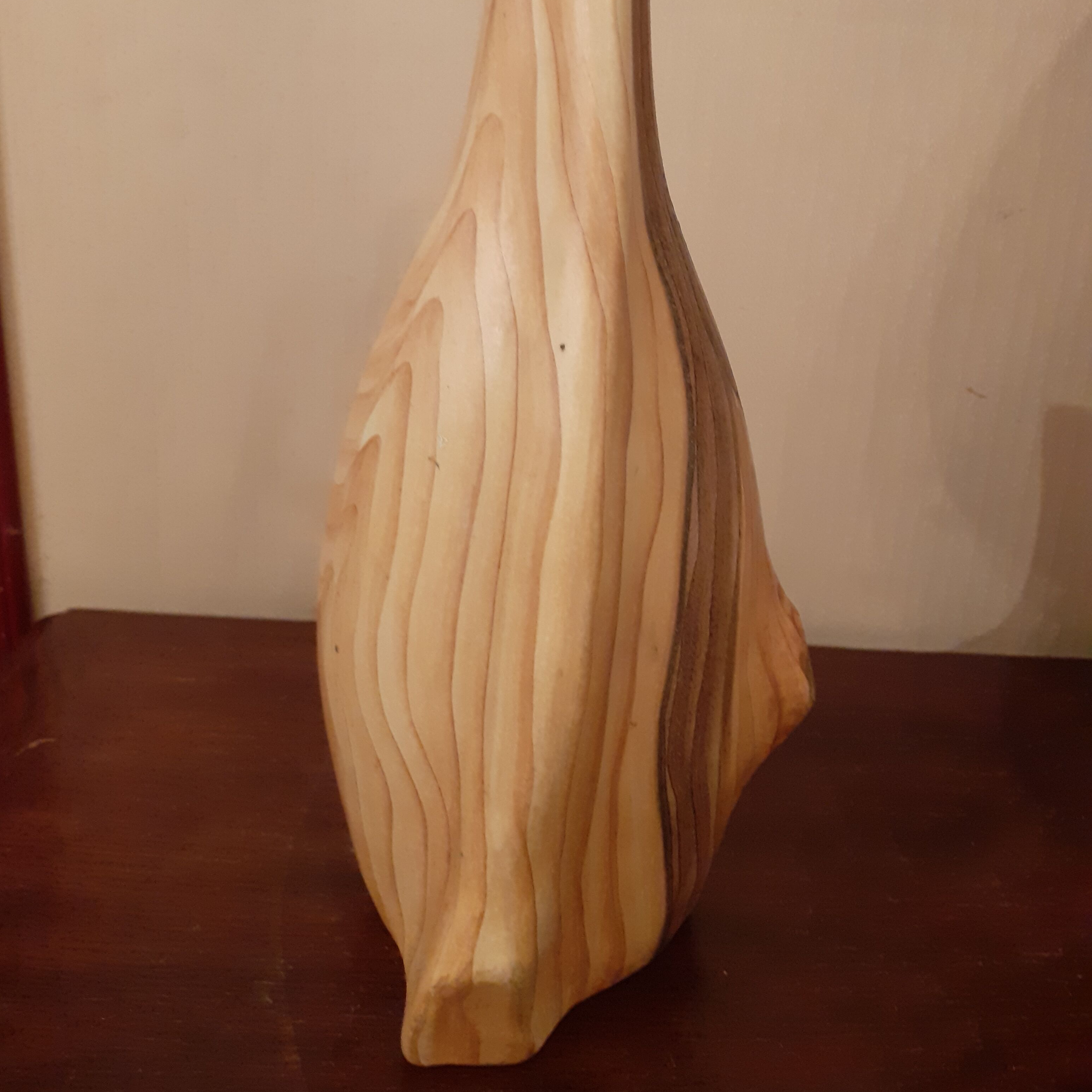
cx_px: 548
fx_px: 1142
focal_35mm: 32
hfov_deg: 51.1
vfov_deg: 50.8
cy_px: 443
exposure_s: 1/25
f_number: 1.9
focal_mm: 3.6
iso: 320
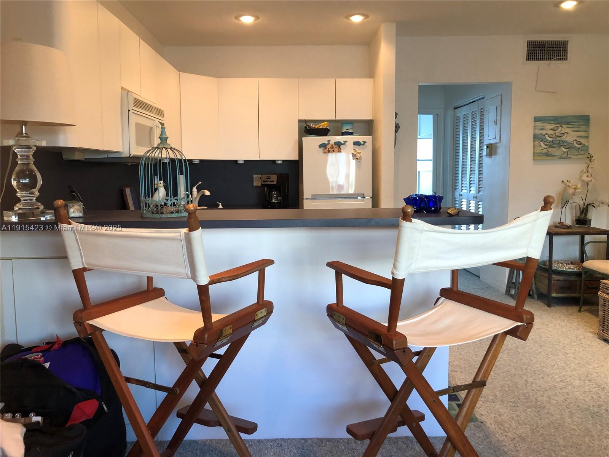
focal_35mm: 28
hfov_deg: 63.4
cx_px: 304
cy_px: 228
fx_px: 493
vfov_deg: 49.7
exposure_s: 1/30
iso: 32
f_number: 1.8
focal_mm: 3.99
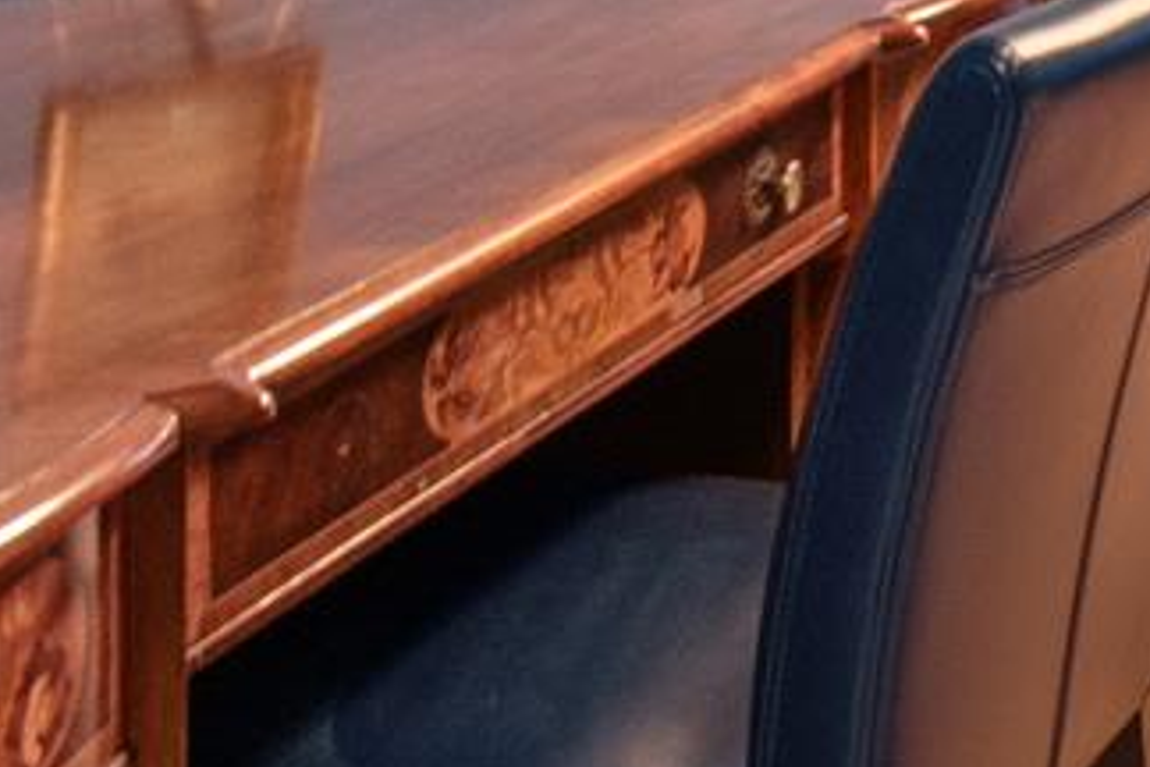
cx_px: 2240
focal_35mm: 89
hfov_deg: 17.3
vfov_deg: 14.1
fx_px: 2843
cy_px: -465
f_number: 8
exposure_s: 1.3
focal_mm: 10
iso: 100
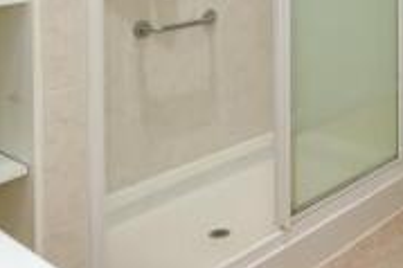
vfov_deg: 21.6
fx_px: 615
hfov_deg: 33.1
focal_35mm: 55
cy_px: -102
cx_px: 409
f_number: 8
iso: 640
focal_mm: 10
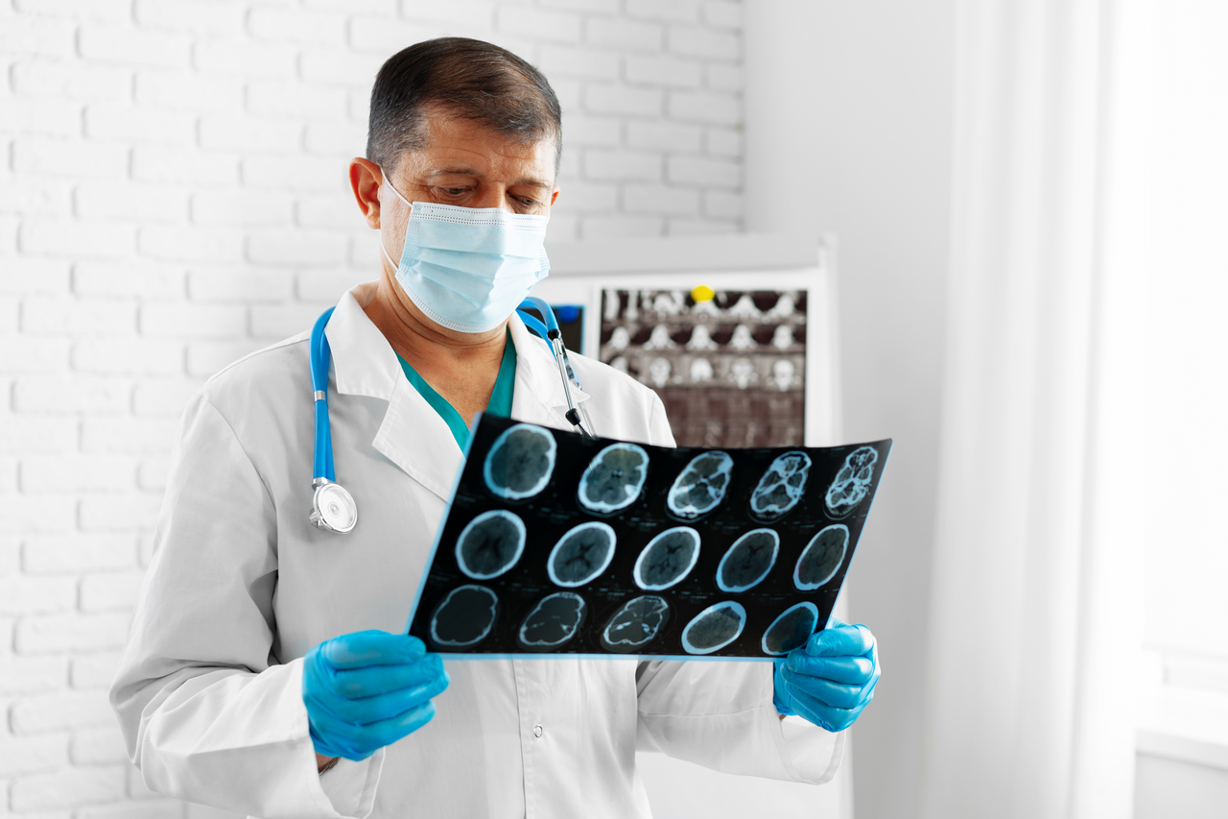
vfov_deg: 24.6
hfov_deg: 36.3
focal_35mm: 55
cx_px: 614
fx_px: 1876
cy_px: 410
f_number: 3.2
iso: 160
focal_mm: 55
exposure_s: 1/100
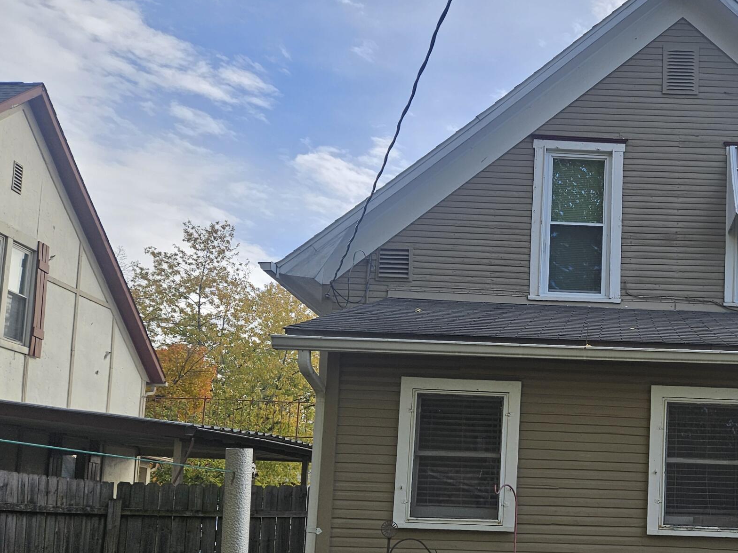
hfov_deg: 40.6
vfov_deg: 32.1
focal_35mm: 44
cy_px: 437
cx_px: 622
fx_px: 938
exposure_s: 1/859
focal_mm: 5.4
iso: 25
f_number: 1.8
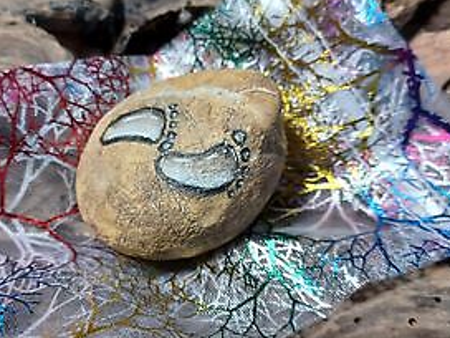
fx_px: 598
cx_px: 199
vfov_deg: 31.5
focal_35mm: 46
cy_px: 175
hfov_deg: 41.2
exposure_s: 1/50
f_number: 1.8
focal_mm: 4.6
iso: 320
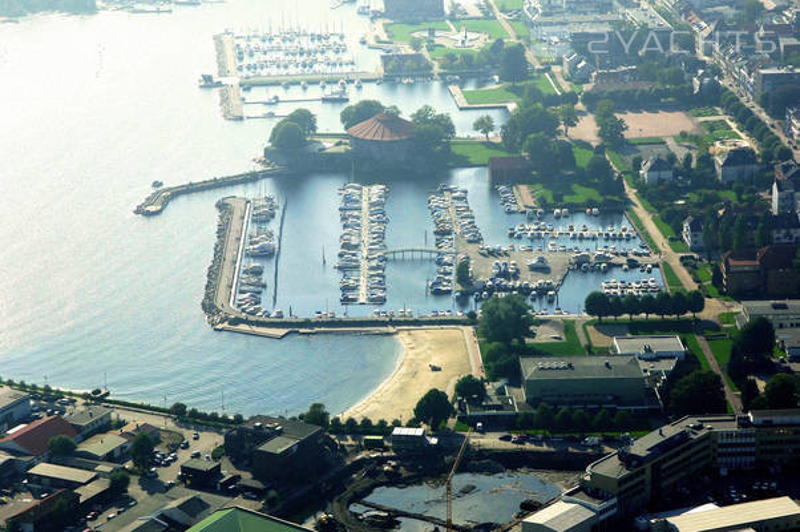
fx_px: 2331
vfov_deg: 13.0
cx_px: 400
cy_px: 266
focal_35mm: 105
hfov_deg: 19.5
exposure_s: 1/1000
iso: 400
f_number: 11
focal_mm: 70
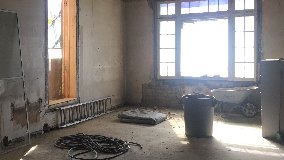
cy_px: 58
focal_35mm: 45
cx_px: 86
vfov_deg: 26.4
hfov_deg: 44.5
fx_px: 339
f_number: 2.2
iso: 50
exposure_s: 1/120
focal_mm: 4.15
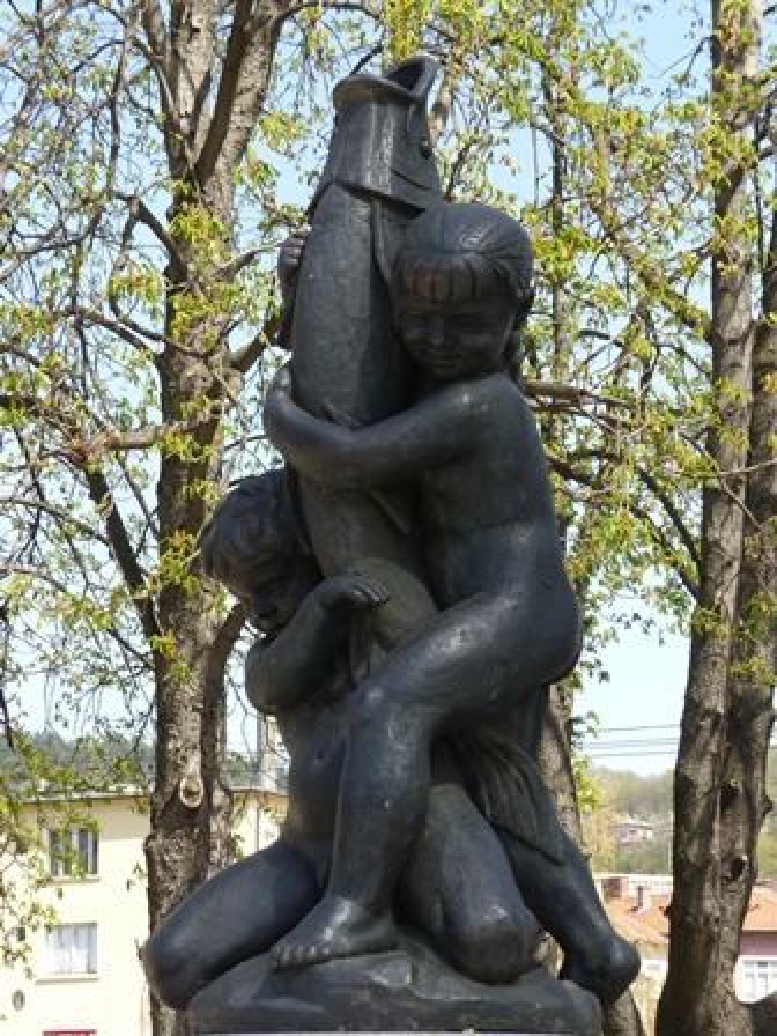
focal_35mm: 89
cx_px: 388
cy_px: 518
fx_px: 2664
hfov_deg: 16.6
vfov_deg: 22.0
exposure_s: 1/320
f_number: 4
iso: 100
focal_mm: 16
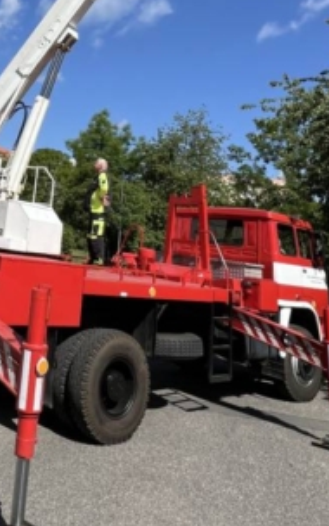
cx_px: 44
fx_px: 459
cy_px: 48
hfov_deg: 37.3
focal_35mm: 32
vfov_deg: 52.1
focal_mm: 1.57
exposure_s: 1/2273
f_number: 1.8
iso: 32
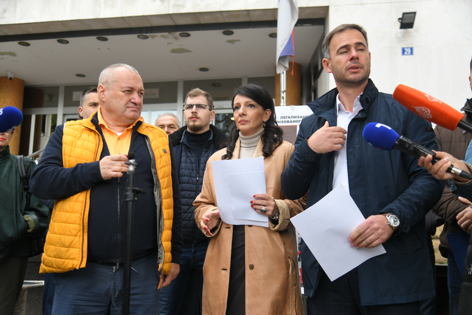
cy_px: 158
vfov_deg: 33.4
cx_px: 236
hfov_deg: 48.5
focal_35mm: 40
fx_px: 524
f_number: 4
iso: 400
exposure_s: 1/500
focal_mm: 40
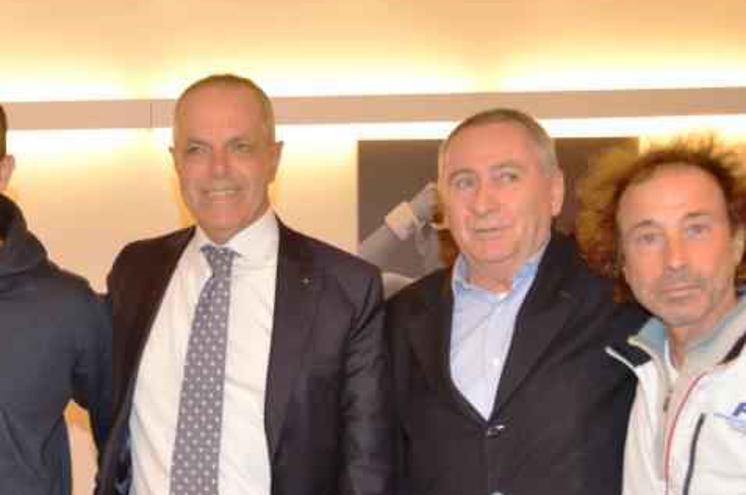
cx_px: 188
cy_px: 435
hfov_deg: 33.8
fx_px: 1201
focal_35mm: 58
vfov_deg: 22.8
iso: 800
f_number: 4.5
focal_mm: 18
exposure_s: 1/60
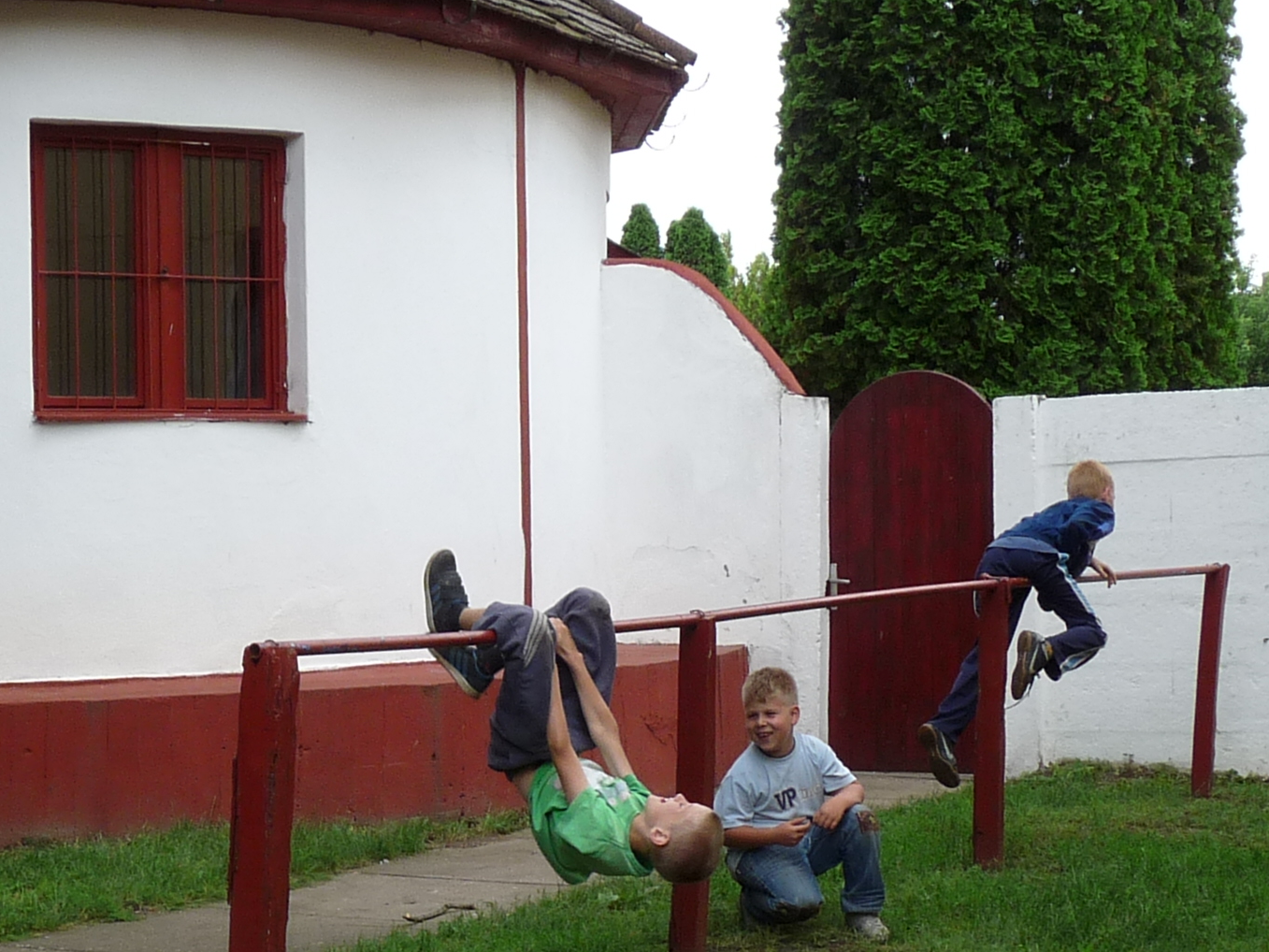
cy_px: 707
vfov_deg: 18.3
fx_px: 2933
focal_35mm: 80
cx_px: 425
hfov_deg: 24.3
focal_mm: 5.4
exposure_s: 1/200
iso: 100
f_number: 4
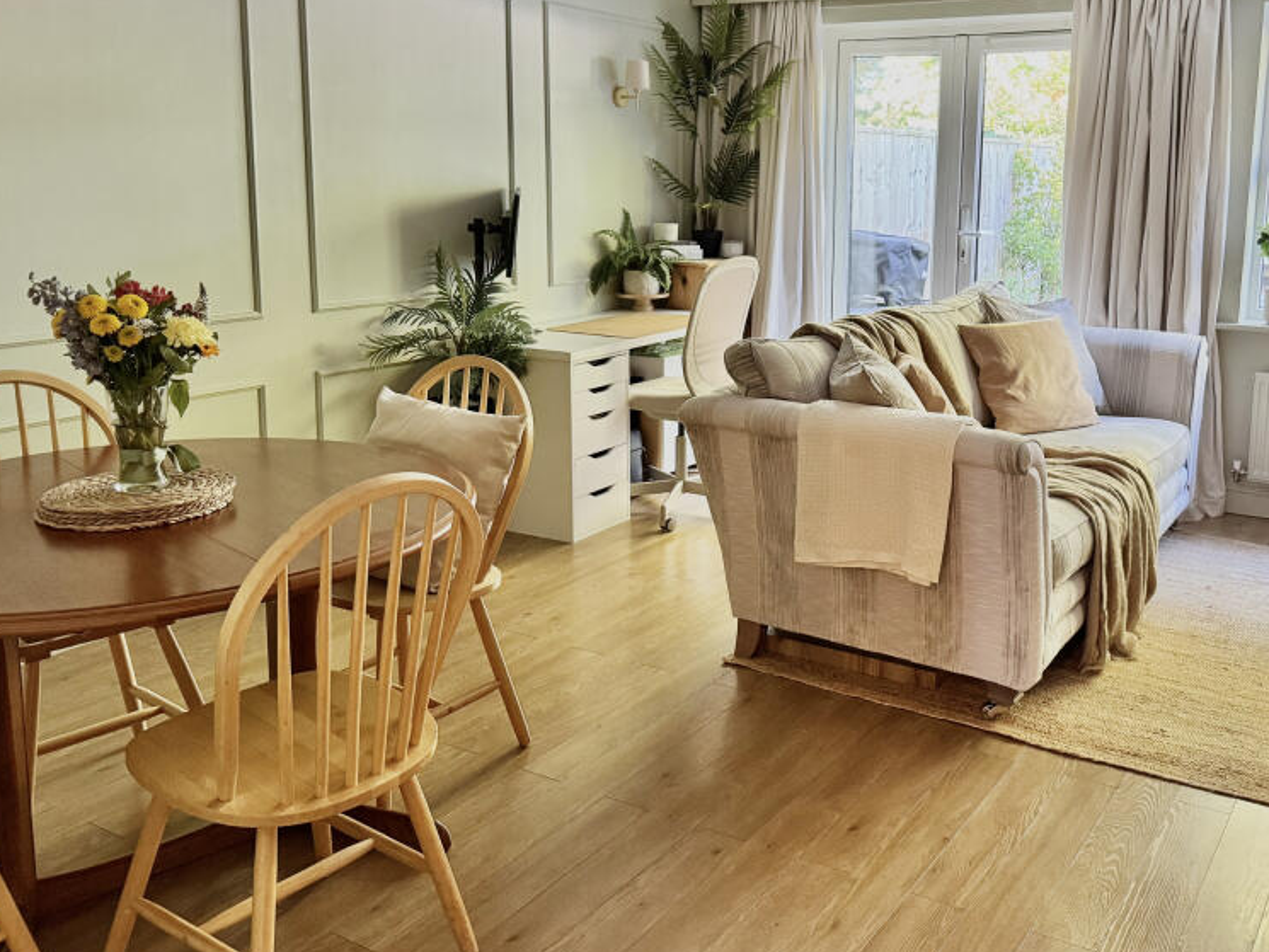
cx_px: 792
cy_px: 349
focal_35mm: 33
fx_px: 1210
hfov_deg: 54.7
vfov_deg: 42.6
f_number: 1.78
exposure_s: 1/50
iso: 400
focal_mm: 6.76
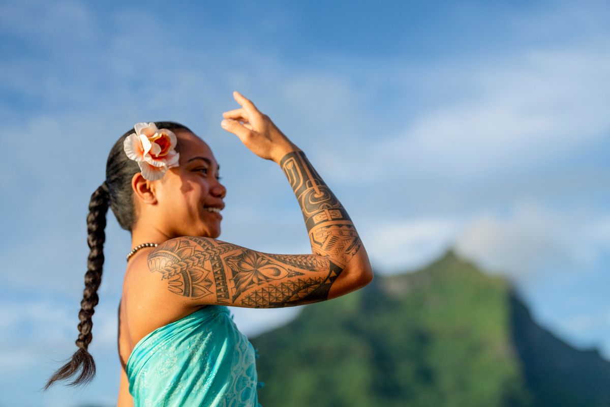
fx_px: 847
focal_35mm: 50
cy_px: 204
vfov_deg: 27.0
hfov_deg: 39.6
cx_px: 305
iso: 640
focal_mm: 50
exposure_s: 1/32000
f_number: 1.8
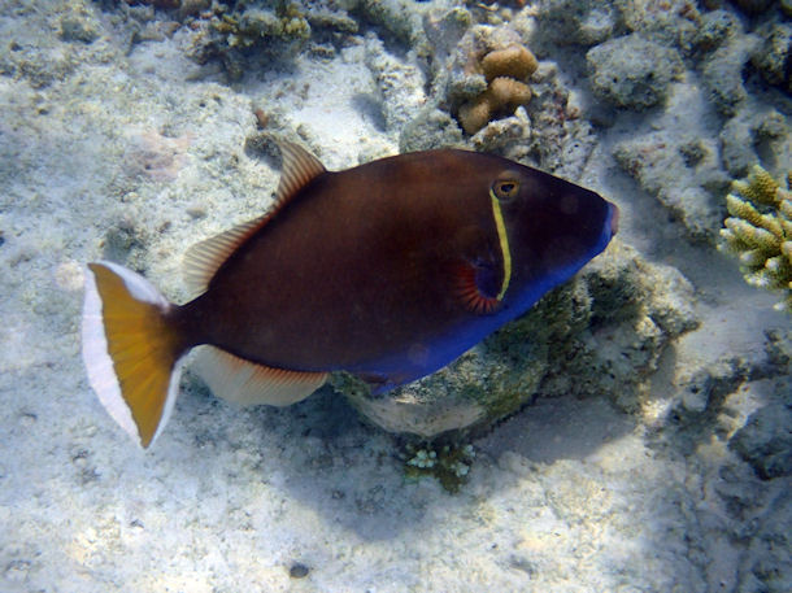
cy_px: 296
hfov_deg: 31.7
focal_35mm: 61
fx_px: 1395
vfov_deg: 24.0
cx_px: 396
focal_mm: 11.01
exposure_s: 1/1000
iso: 100
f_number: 5
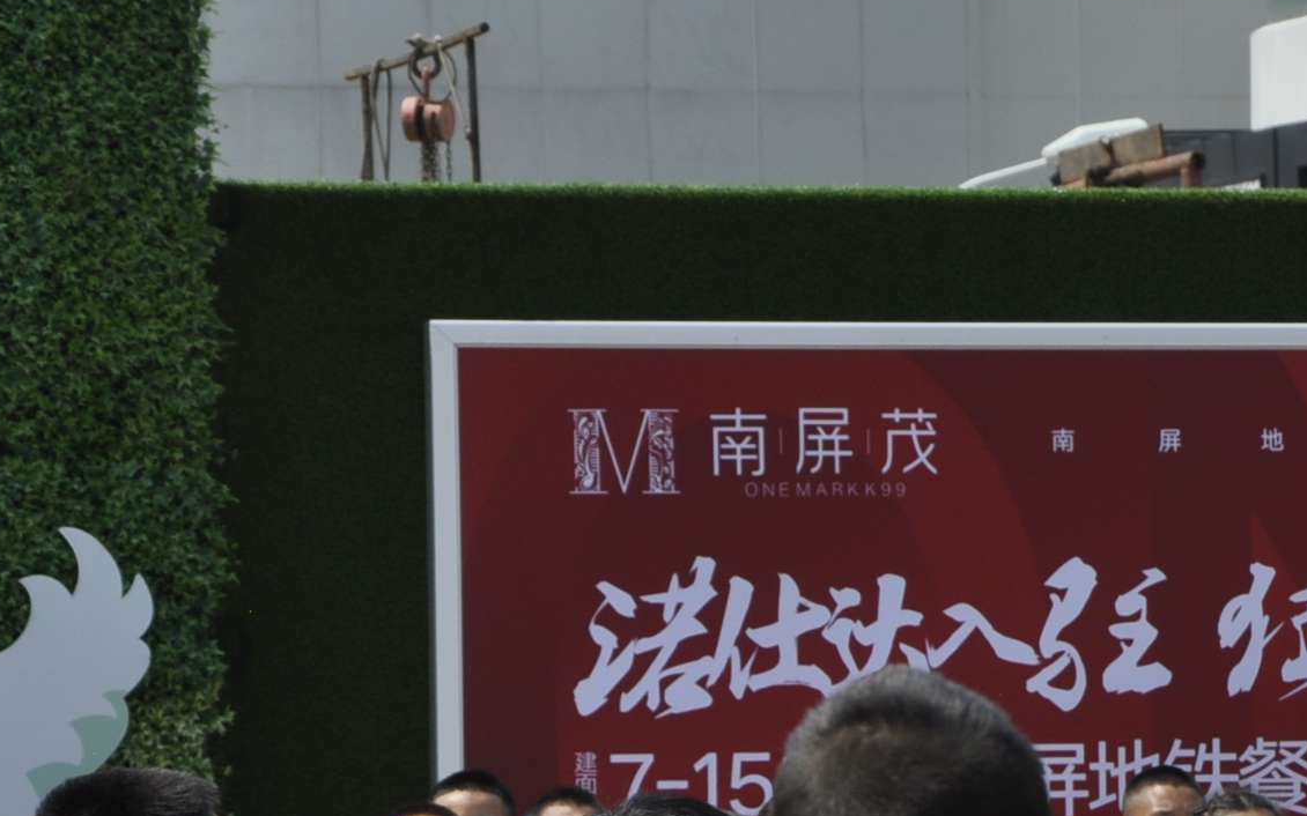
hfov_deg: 5.6
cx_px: 1730
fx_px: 13158
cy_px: 772
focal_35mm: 369
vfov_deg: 3.6
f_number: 9
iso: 200
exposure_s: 1/320
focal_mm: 85
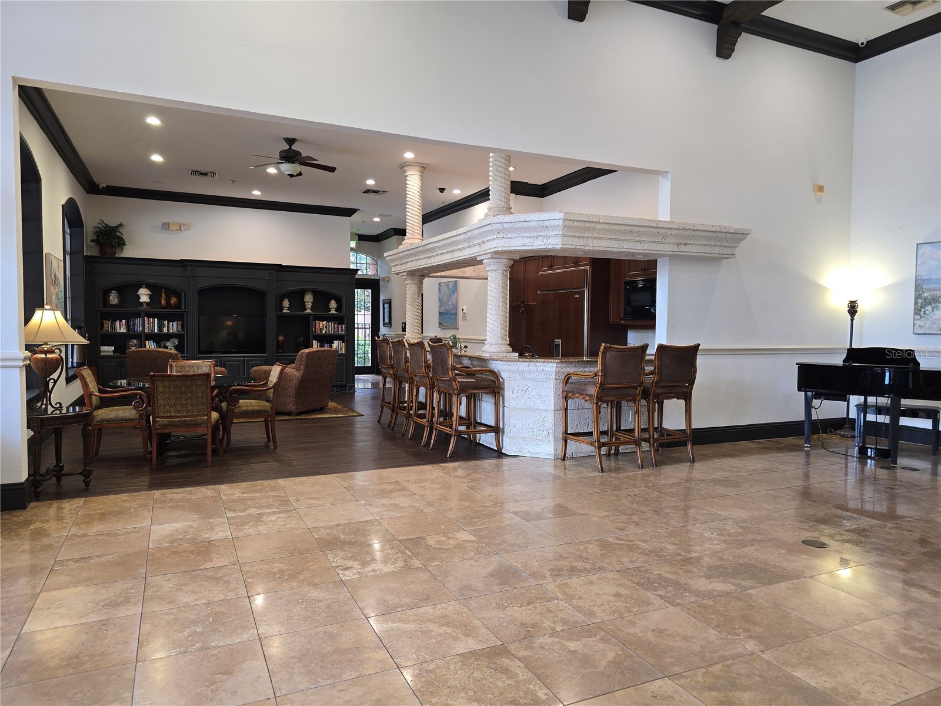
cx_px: 470
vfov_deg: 58.9
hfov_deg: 73.9
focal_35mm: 23
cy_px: 353
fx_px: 625
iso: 100
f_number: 1.7
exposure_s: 1/40
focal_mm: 6.3
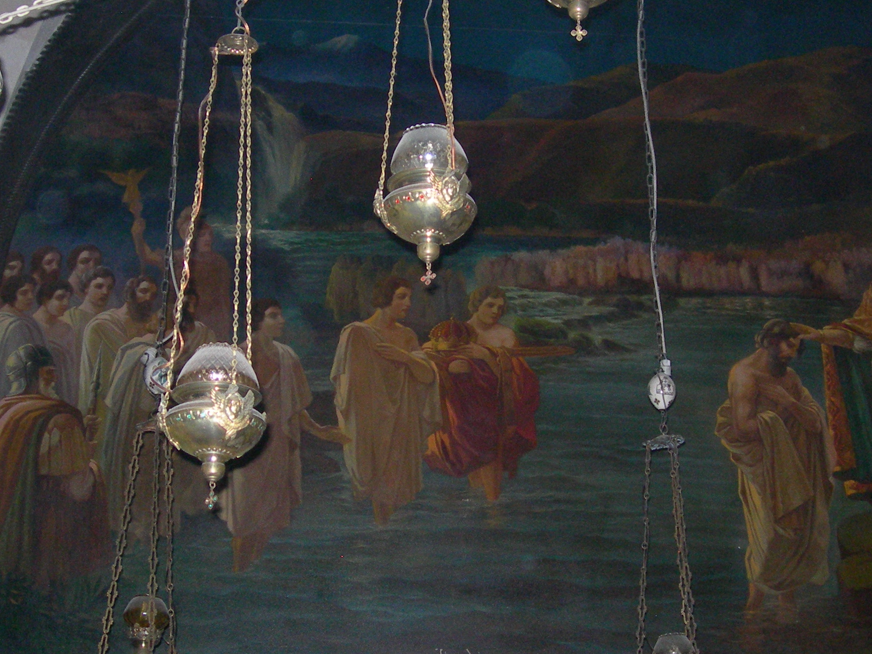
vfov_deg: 22.3
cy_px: 310
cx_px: 495
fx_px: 1663
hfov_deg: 29.4
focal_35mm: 66
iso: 200
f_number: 2.8
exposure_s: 1/60.1
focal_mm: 7.8
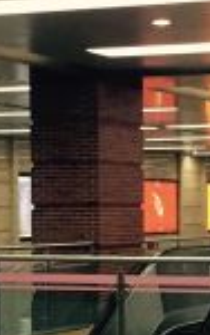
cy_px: 300
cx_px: 197
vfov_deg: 14.5
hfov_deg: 9.1
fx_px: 1307
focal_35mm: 143
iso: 50
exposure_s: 1/30
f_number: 2.2
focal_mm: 4.15
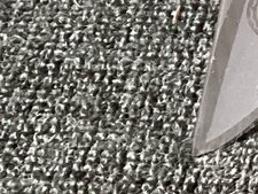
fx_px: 1551
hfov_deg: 8.8
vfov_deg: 6.6
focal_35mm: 208
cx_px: 575
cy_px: -360
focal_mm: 3.3
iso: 400
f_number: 2.4
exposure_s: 1/30
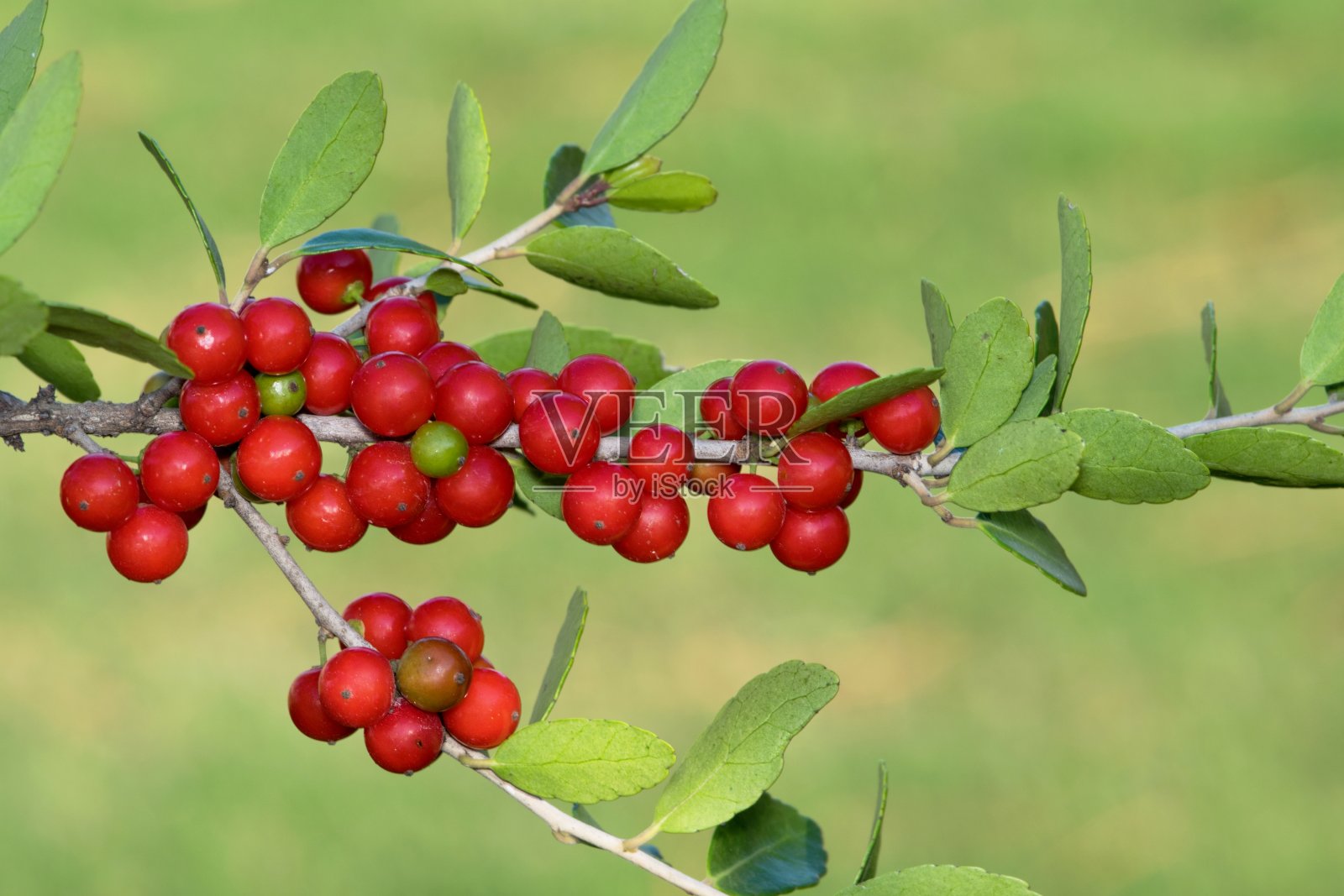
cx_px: 672
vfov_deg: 8.7
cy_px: 448
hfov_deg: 13.0
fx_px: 5880
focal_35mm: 158
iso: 100
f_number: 16
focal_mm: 105
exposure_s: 1/60
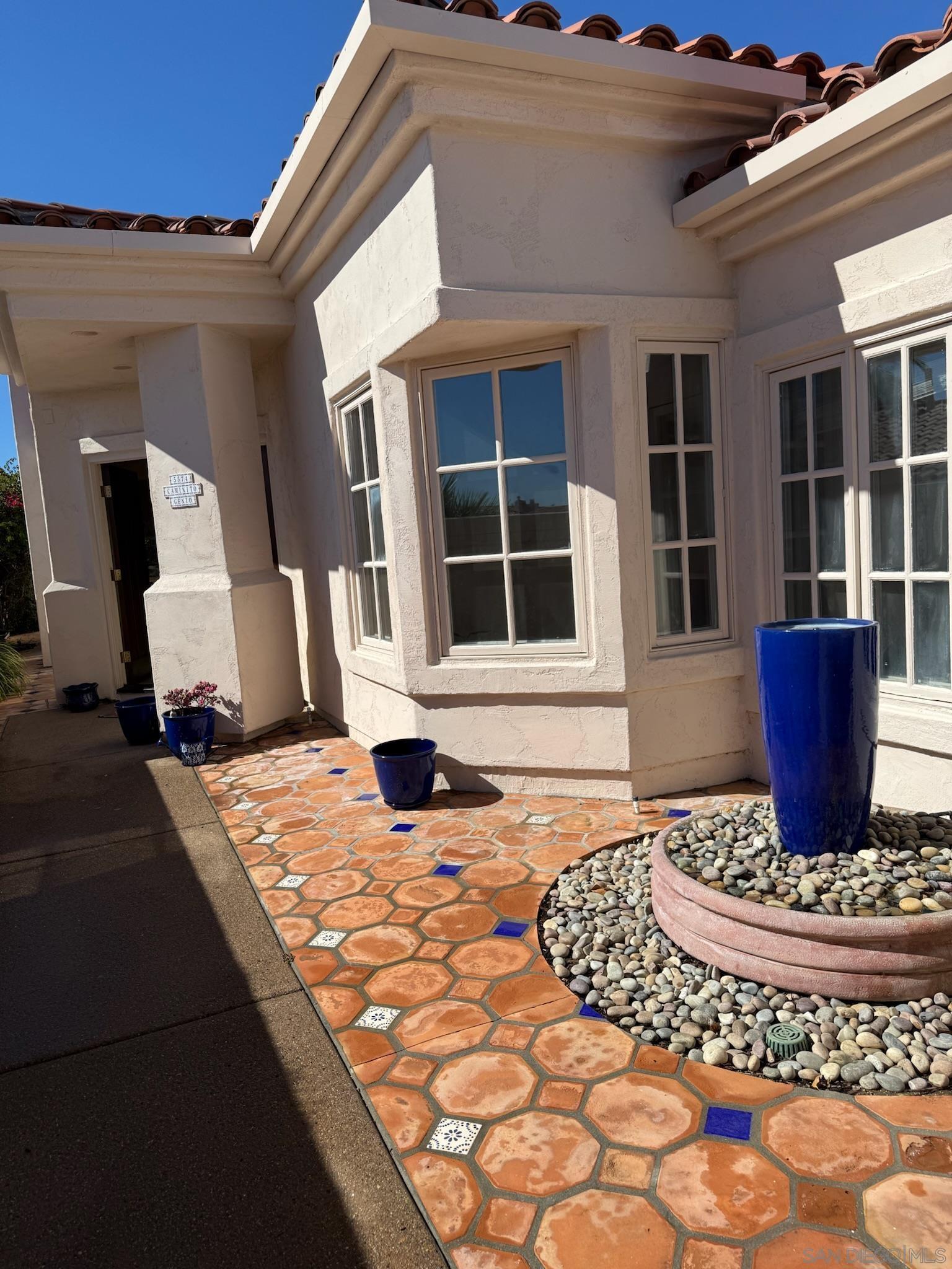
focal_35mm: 24
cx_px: 476
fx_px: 880
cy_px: 634
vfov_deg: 71.6
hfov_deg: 56.8
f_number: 1.78
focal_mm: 6.76
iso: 80
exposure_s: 1/7353
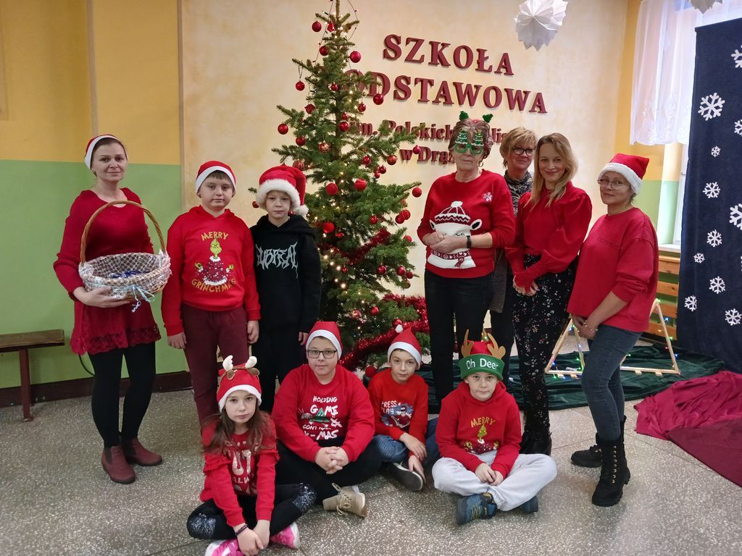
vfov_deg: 51.4
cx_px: 371
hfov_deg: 65.3
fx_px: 579
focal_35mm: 27
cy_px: 278
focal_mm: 4
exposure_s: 1/25
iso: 500
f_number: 1.8
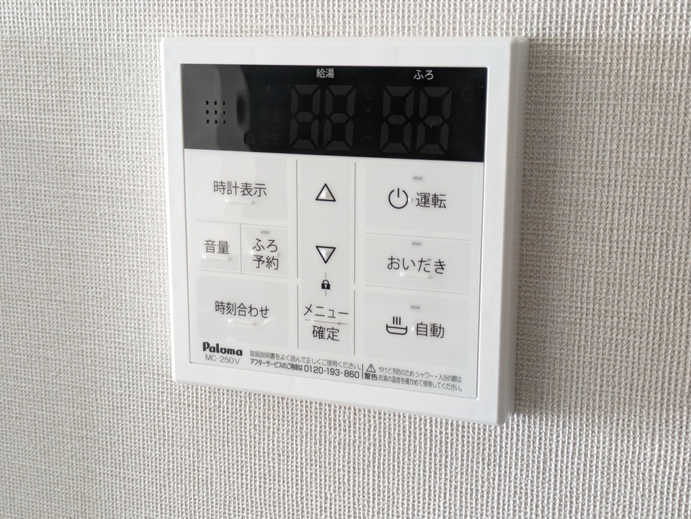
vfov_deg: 28.6
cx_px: 346
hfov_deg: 37.5
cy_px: 260
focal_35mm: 51
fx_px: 1018
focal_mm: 5.43
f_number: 1.89
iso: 353
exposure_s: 1/60
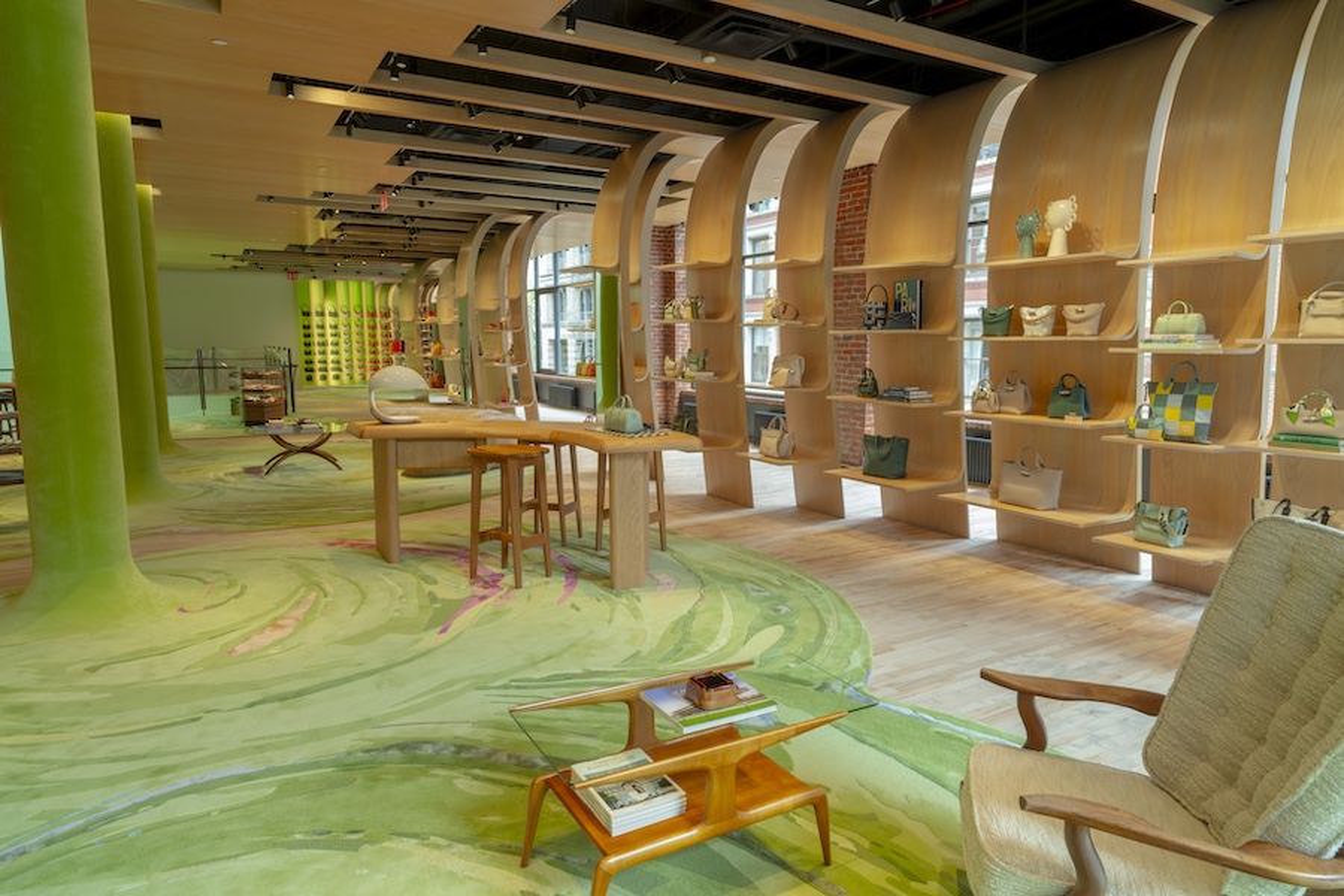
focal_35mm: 20
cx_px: 672
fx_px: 747
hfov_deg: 84.0
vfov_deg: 61.9
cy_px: 448
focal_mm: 20
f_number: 16
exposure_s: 2
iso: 100
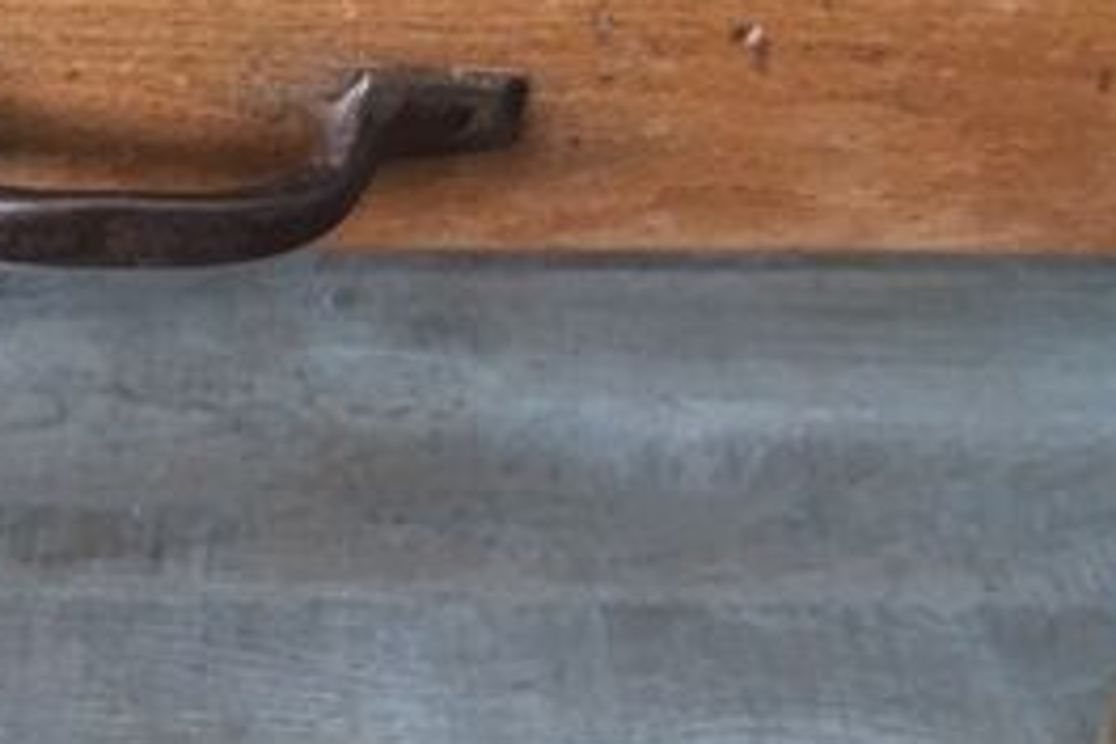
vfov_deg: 17.9
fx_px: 2263
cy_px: -118
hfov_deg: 26.9
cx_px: 140
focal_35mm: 73
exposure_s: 1/33
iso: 200
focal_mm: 4.15
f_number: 2.2
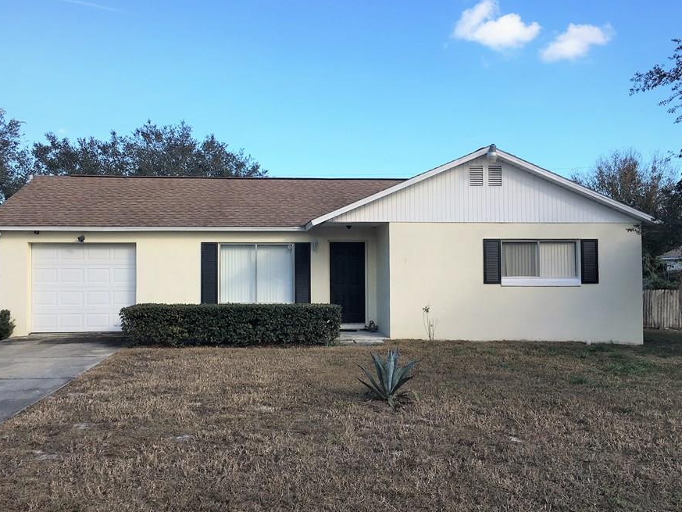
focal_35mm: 34
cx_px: 334
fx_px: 670
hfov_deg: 53.9
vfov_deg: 41.8
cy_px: 256
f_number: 2.2
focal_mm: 4.15
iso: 25
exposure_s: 1/827
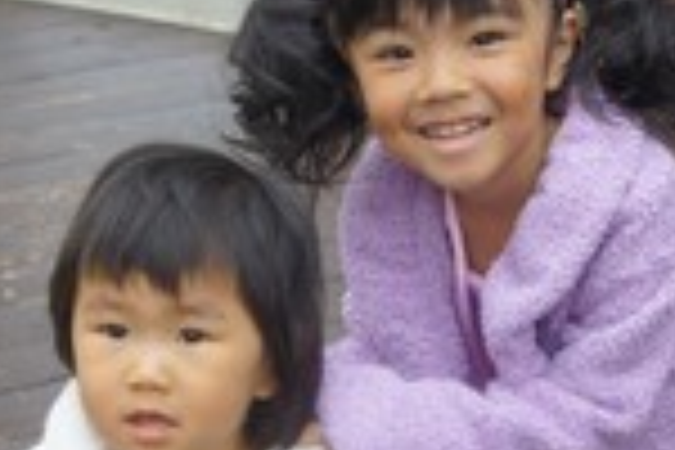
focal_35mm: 88
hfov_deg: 23.1
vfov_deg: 15.5
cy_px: 346
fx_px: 1650
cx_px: 369
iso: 200
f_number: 4
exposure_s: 1/80
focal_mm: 22
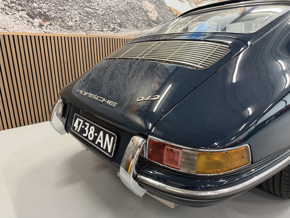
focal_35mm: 24
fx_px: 201
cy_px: 109
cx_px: 145
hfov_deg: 71.6
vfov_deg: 56.8
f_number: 1.78
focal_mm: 6.76
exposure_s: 1/50
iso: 400
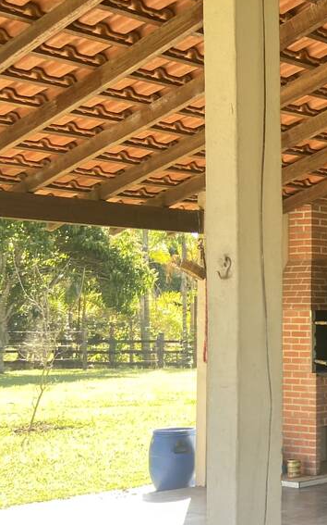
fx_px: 999
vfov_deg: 29.2
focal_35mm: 70
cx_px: 590
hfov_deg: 15.8
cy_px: 344
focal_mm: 4.25
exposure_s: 1/122
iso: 40
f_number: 1.8
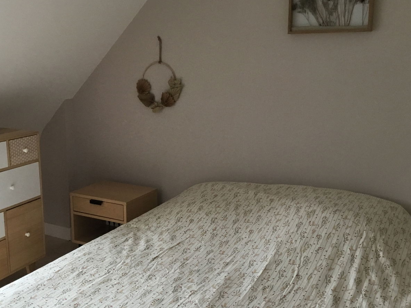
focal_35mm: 42
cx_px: 161
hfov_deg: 44.5
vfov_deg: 34.3
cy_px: 169
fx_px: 499
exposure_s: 1/33
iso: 125
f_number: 2.4
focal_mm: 3.3
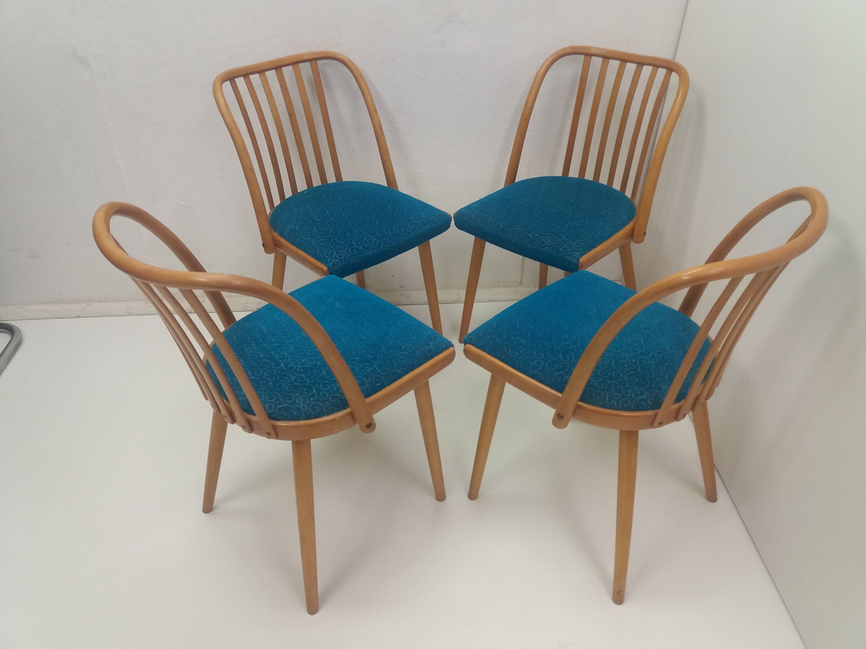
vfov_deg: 49.7
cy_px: 324
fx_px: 700
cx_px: 433
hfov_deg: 63.4
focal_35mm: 28
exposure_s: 1/33
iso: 80
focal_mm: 3.7
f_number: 1.9
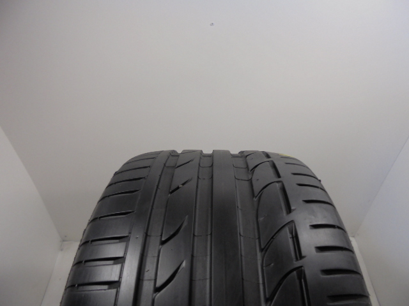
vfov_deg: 53.1
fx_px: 307
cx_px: 204
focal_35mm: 26
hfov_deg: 67.3
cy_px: 153
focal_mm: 4.6
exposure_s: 1/40
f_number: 3.5
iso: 100
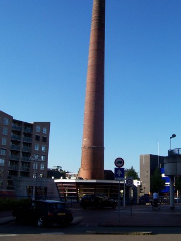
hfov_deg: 29.4
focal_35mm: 49
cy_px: 95
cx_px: 123
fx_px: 342
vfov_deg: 38.7
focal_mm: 5.6
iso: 80
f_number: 5.1
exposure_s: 1/352
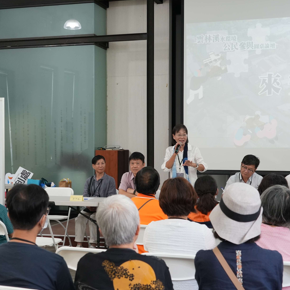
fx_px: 607
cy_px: 172
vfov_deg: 26.8
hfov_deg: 26.8
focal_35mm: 64
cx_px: 116
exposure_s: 1/125
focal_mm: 40
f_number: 5
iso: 1600
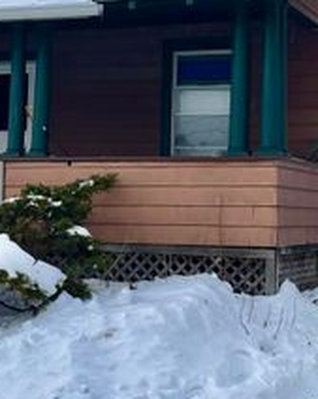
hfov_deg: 18.8
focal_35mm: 80
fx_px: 943
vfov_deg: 23.4
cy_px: 54
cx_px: 36
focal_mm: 5.96
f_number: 1.6
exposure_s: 1/1616
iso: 50
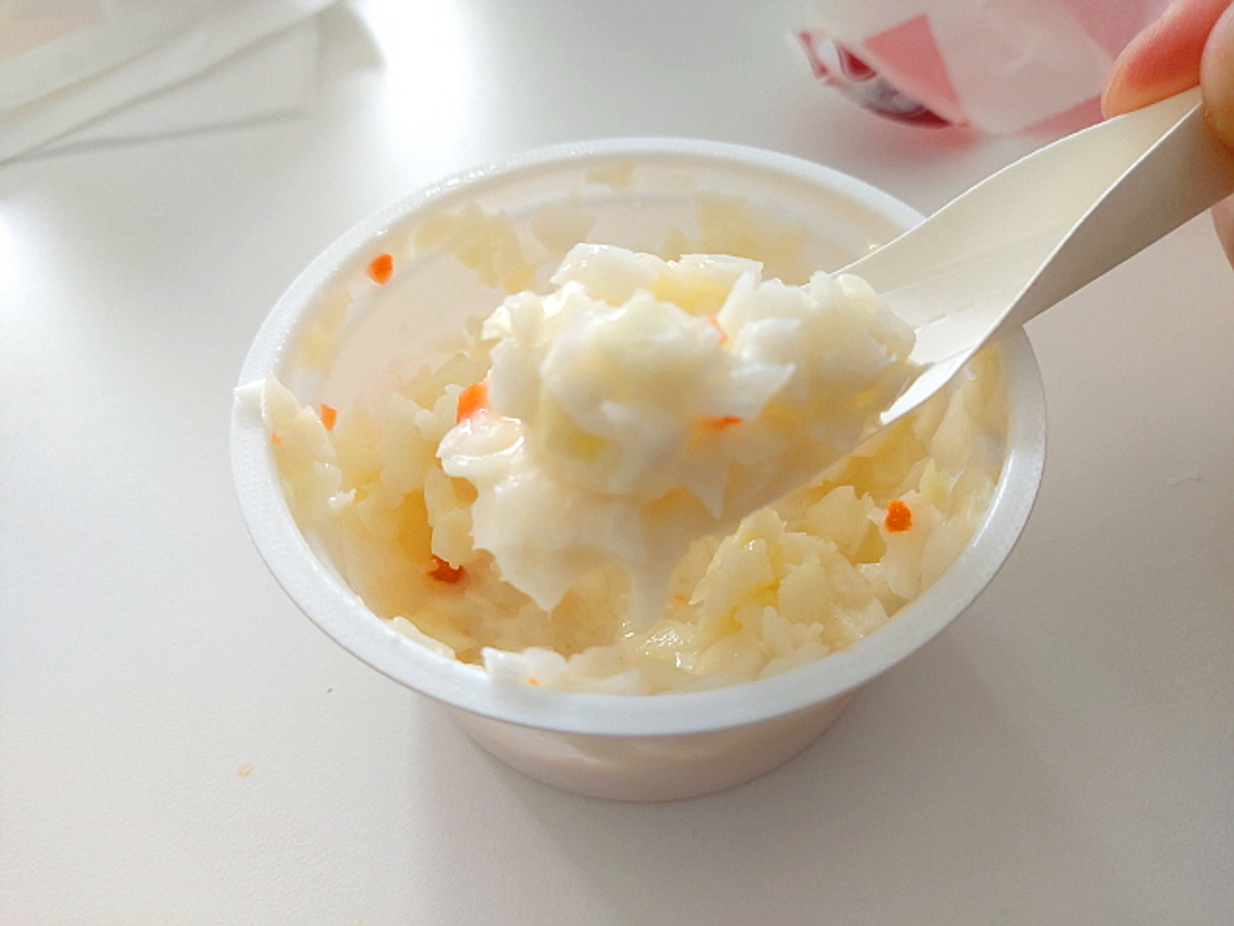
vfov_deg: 54.9
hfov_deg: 69.4
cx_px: 617
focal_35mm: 25
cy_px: 463
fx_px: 891
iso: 100
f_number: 2
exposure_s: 1/60
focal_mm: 4.58
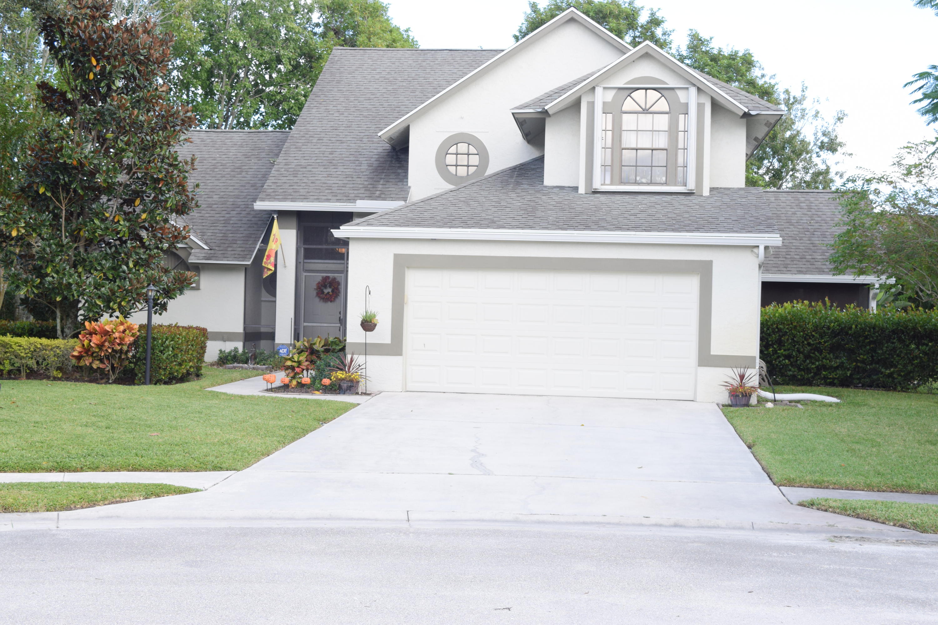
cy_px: 312
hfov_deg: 38.9
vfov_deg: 26.5
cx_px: 469
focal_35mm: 51
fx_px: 1329
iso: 400
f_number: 7.1
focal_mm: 34
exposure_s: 1/200
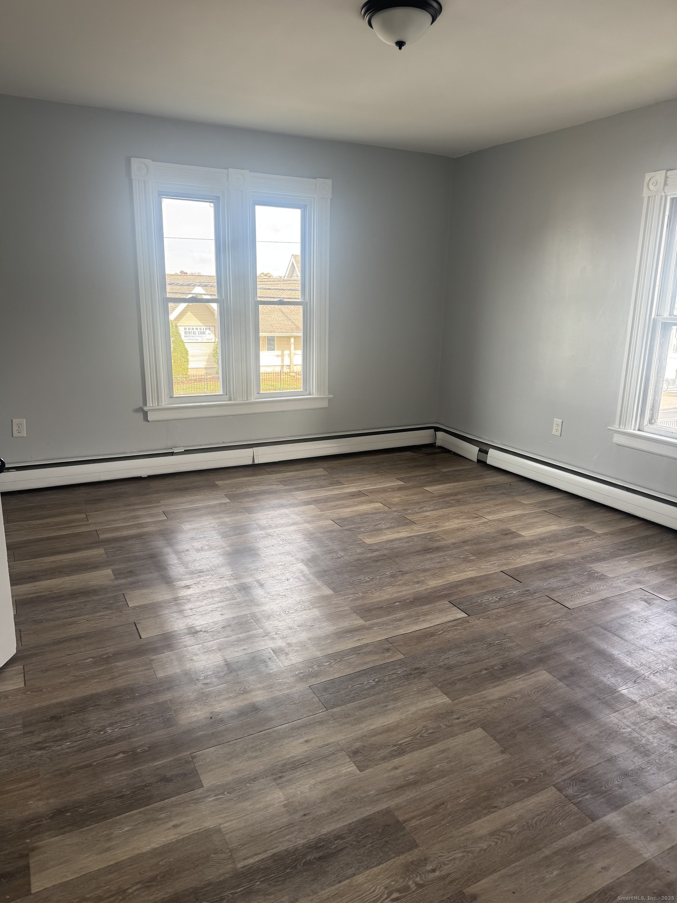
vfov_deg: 71.6
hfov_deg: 56.8
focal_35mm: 24
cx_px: 338
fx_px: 626
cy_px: 452
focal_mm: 6.76
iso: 80
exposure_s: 1/121
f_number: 1.78
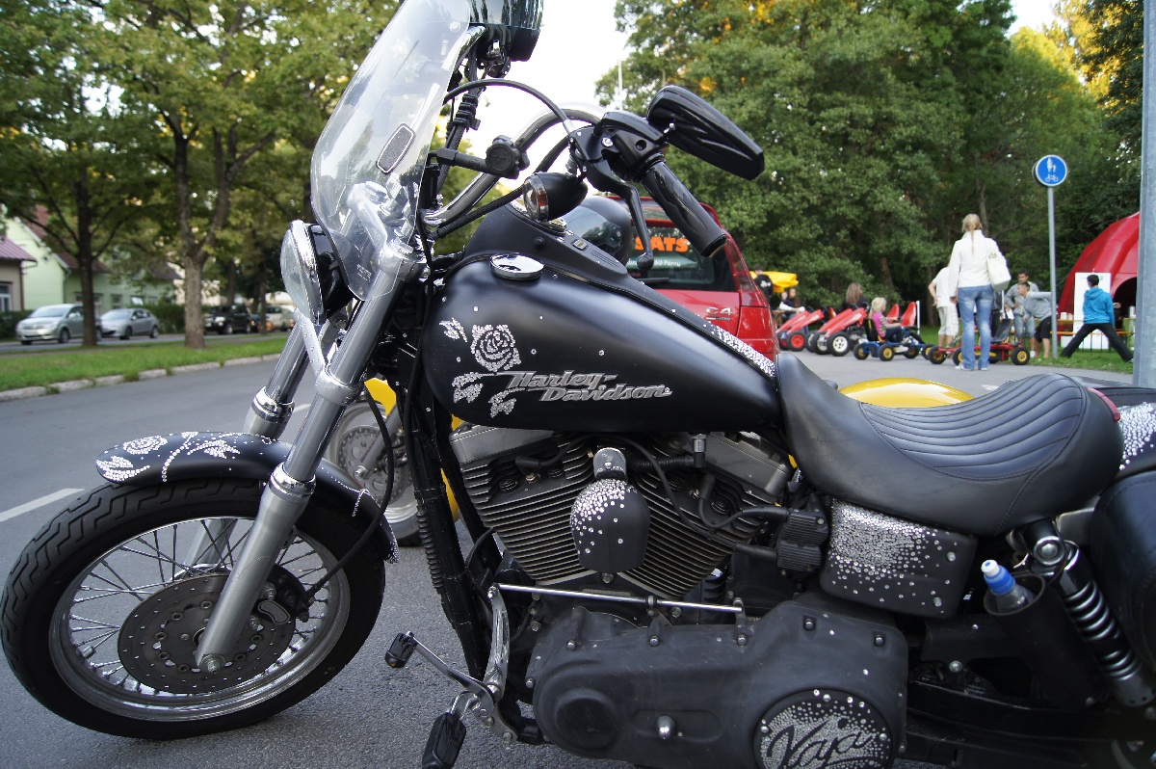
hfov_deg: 67.4
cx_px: 578
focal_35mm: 27
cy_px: 384
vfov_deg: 47.9
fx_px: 866
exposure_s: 1/25
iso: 100
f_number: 3.5
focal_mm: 18
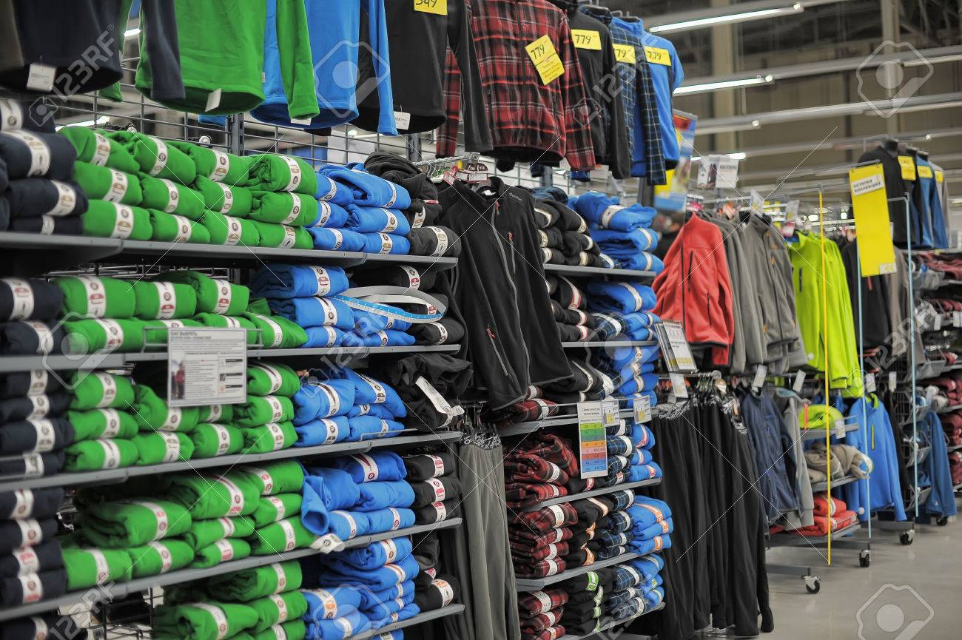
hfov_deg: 39.6
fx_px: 1335
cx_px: 481
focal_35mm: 50
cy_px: 320
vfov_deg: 27.0
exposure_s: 1/200
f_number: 2
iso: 400
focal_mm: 50
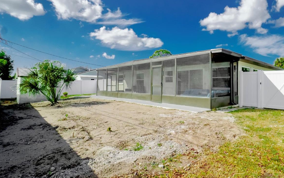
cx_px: 185
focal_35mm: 21
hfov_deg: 80.0
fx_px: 163
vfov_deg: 57.2
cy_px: 84
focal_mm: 10
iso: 800
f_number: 8
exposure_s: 1/2500
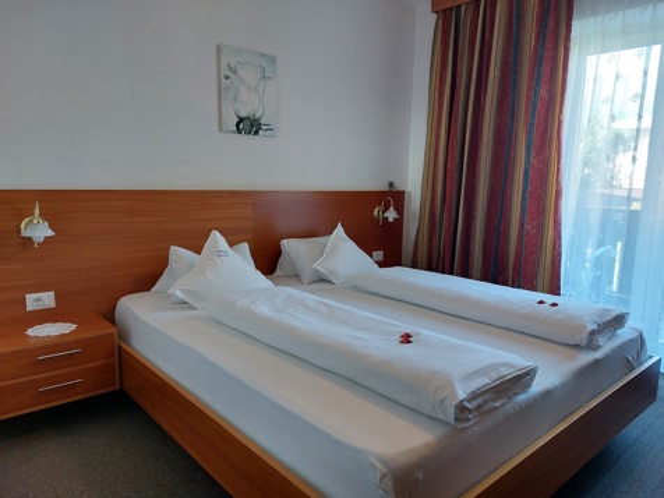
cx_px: 332
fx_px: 460
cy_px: 249
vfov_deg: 56.8
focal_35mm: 24
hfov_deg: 71.6
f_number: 1.8
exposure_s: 1/50
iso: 125
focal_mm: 5.23
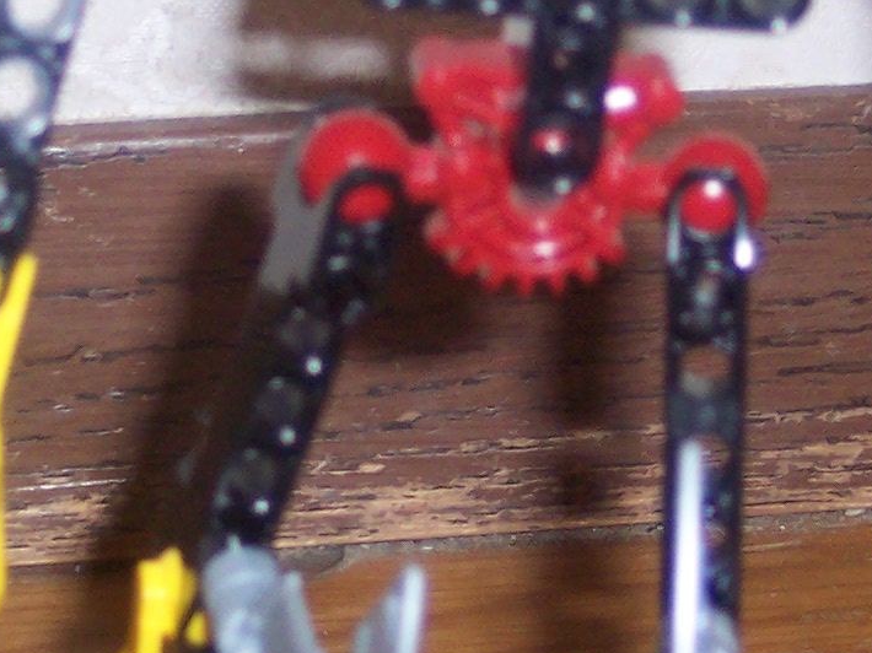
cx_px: 372
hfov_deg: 14.3
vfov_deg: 10.7
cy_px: 261
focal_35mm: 138
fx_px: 3475
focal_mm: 8
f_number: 2.8
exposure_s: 1/30
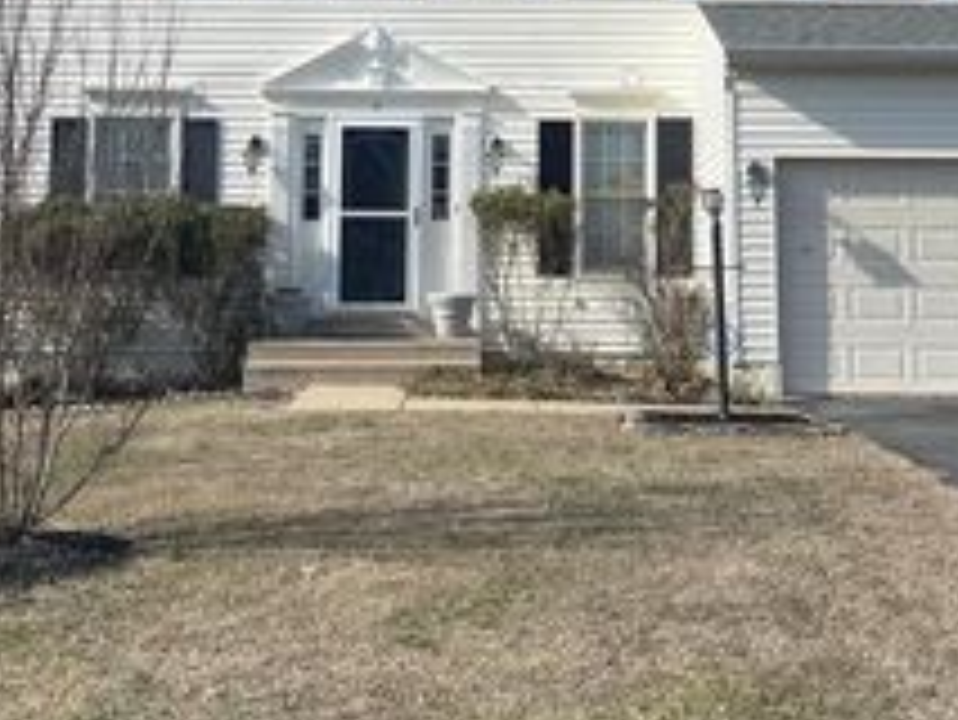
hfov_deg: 31.7
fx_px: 1689
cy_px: 128
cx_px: 513
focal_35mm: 61
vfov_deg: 23.6
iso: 32
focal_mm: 5.1
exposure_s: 1/3448
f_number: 1.6
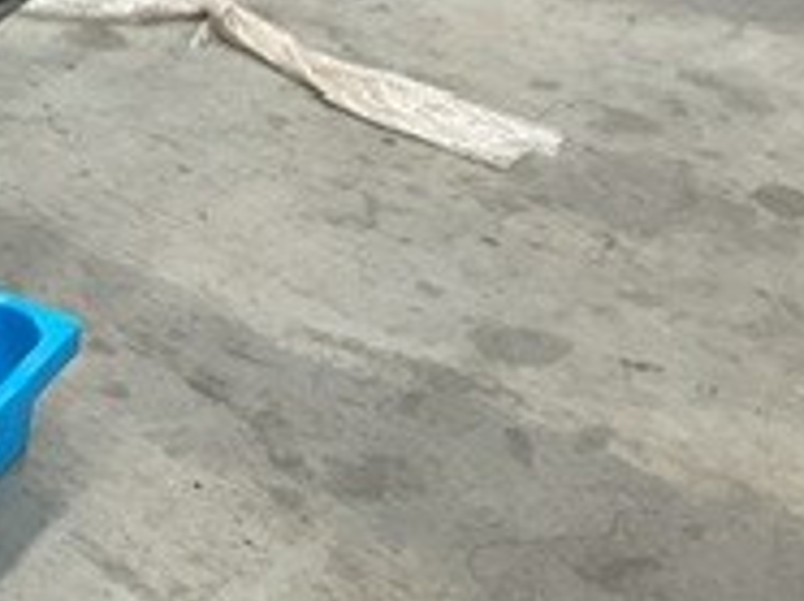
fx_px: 2320
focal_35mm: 100
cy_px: -78
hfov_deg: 18.1
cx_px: -285
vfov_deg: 14.4
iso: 32
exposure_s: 1/60
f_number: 1.8
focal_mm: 3
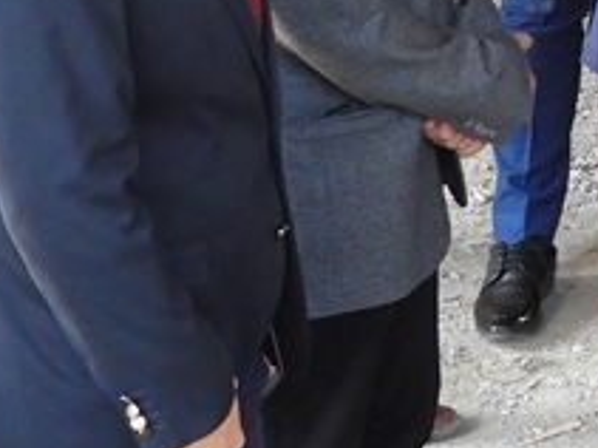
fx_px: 4972
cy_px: -69
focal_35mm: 288
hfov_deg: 6.7
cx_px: 1207
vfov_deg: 5.1
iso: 360
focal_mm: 9.8
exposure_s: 1/60
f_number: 3.5
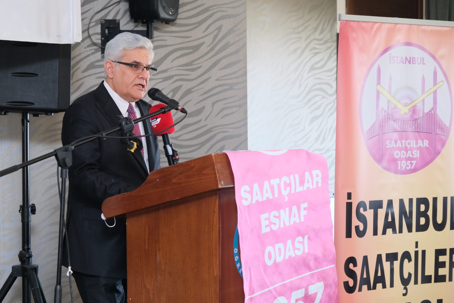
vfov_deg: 14.9
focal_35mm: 92
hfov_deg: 22.1
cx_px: 214
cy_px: 153
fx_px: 1160
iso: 2000
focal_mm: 55
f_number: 2.8
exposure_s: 1/160
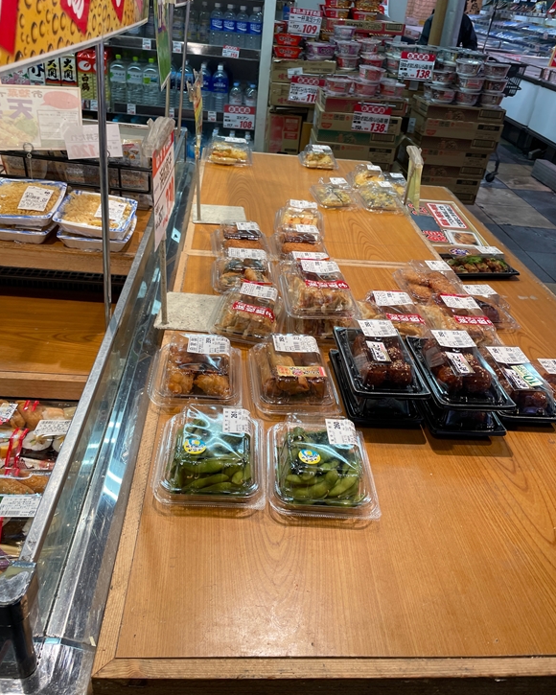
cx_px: 279
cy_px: 313
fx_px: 576
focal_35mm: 28
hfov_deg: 51.5
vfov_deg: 62.1
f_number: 1.6
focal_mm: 4.2
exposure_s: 1/120
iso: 40
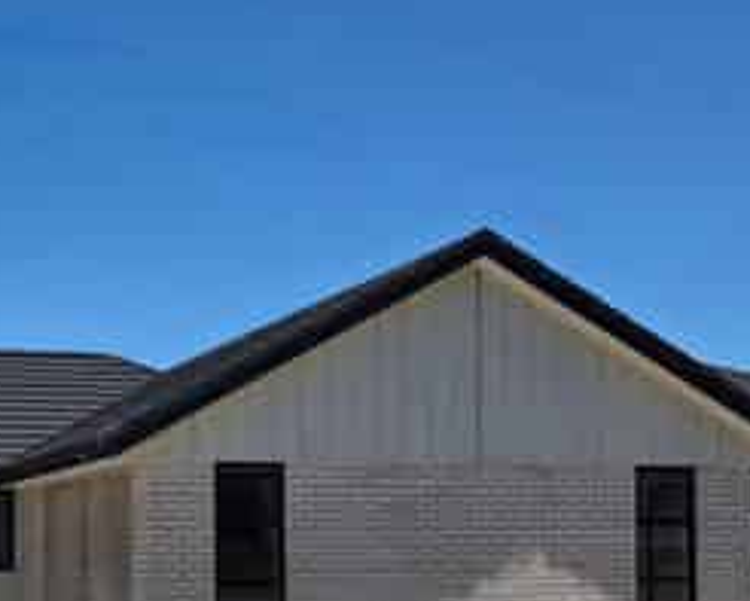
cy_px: 383
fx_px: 999
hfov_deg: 38.6
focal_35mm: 45
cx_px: 93
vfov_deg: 33.3
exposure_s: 1/10000
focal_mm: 6.3
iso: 80
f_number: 1.7
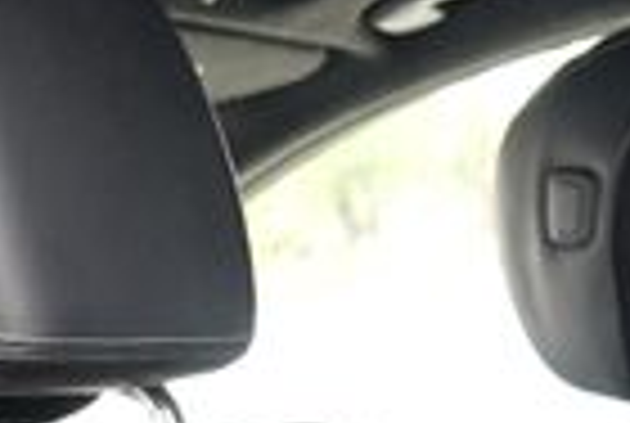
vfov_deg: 7.4
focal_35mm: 175
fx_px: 3069
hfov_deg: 10.5
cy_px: 974
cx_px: 1364
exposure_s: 1/60
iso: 250
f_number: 4
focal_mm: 24
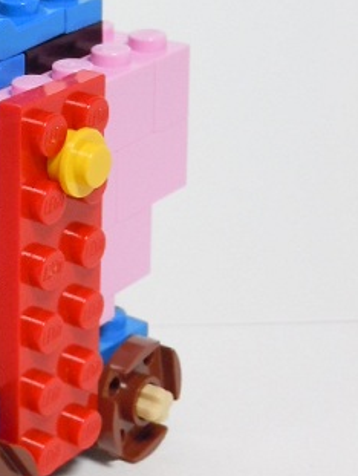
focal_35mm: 114
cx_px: -92
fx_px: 1569
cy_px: 160
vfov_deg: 17.2
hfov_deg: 12.6
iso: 400
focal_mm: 8.1
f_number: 4.6
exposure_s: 1/6
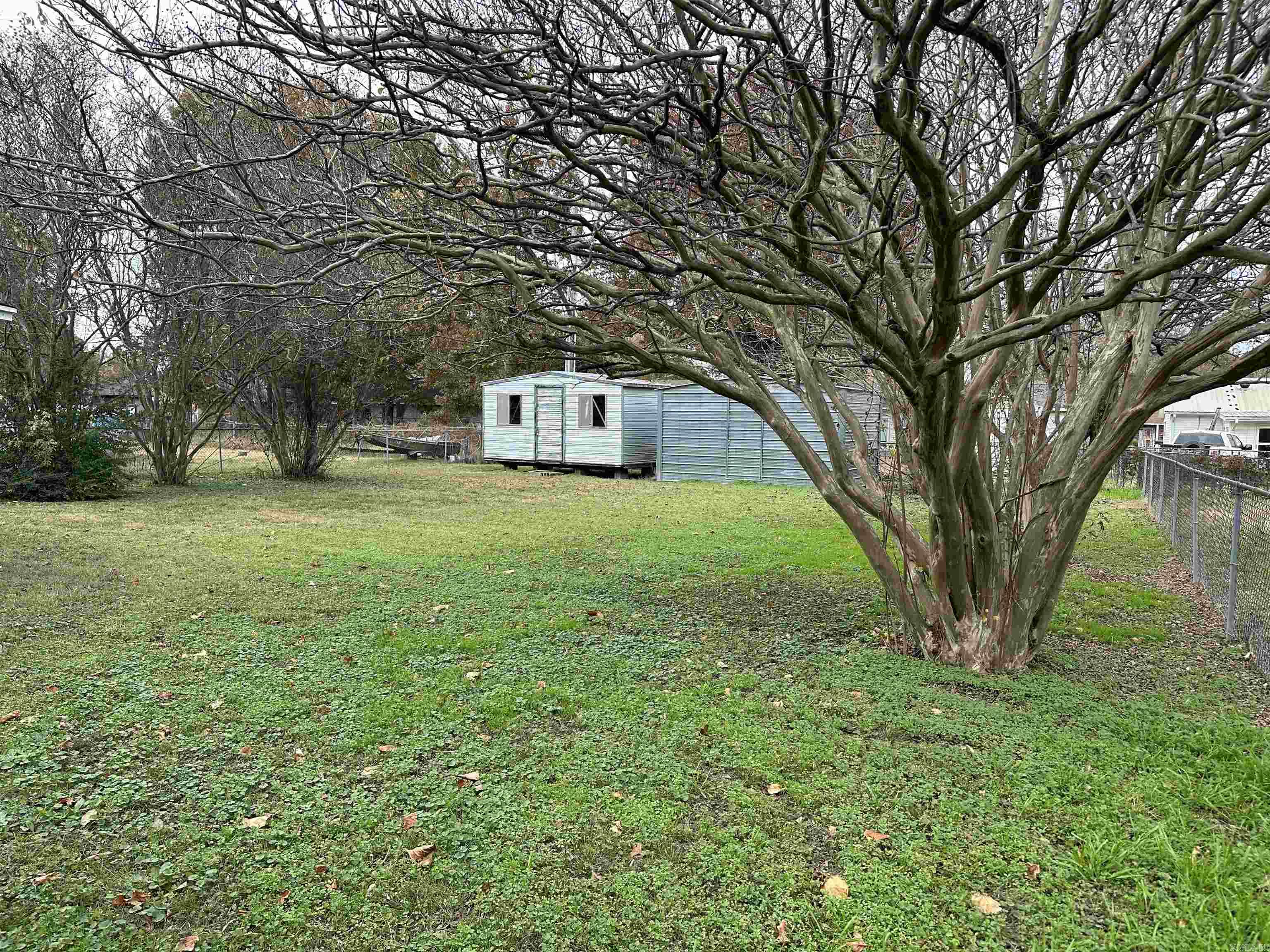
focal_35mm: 24
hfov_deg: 71.6
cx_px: 635
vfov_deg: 56.8
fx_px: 881
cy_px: 476
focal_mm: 6.86
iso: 100
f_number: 1.78
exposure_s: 1/121
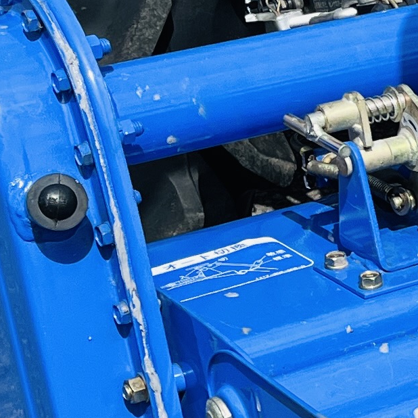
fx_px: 2049
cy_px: 317
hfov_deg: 10.6
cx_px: 864
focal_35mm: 150
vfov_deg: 11.6
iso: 50
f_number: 1.6
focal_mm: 5.1
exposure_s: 1/3745
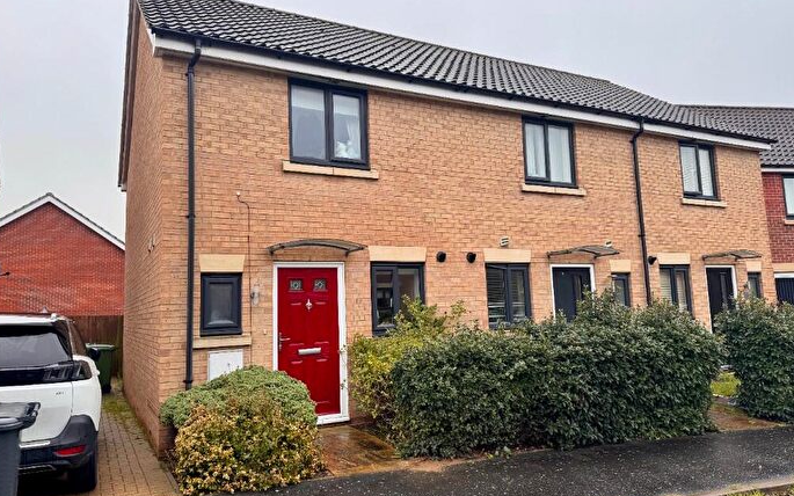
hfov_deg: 70.4
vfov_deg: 47.6
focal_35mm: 26
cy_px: 239
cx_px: 393
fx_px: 563
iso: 64
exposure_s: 1/123
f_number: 1.78
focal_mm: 6.76
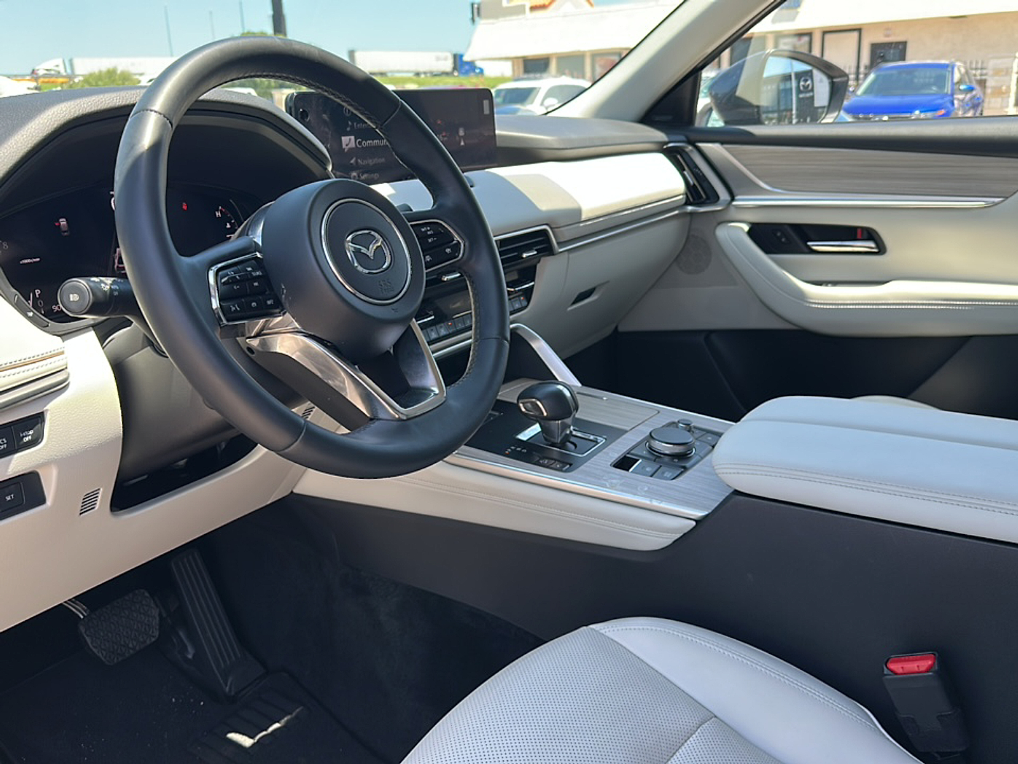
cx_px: 509
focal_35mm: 25
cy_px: 382
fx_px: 735
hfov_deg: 69.4
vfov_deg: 54.9
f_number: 1.78
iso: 80
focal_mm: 6.86
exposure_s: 1/480
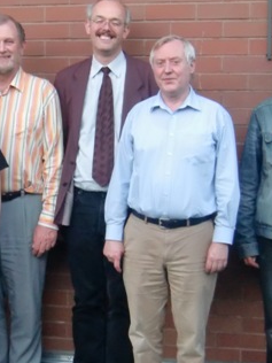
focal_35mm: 91
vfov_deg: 21.5
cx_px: 55
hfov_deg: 16.1
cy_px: 186
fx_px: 953
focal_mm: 7.1
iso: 400
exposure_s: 1/30
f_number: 3.8
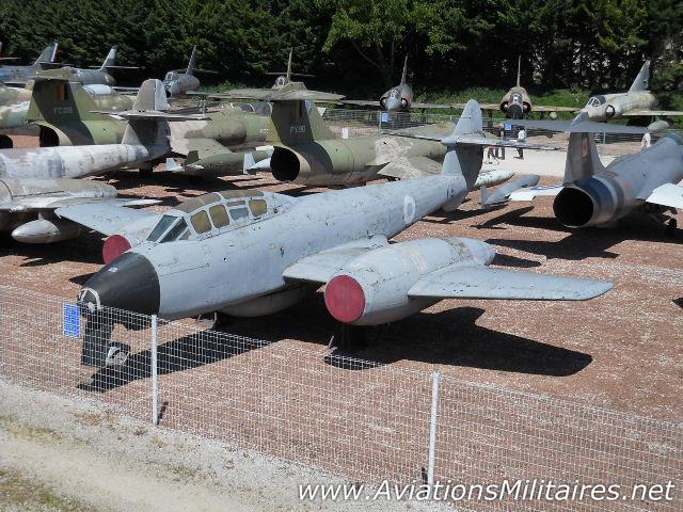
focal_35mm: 56
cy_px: 256
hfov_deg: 34.3
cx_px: 342
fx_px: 1105
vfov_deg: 26.1
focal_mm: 9.24
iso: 80
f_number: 6.4
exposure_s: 1/400
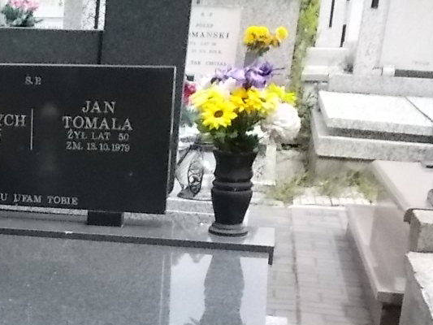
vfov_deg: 18.5
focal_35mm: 78
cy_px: 305
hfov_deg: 22.8
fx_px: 976
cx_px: -97
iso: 400
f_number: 8
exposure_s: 1/250
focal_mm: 4.6
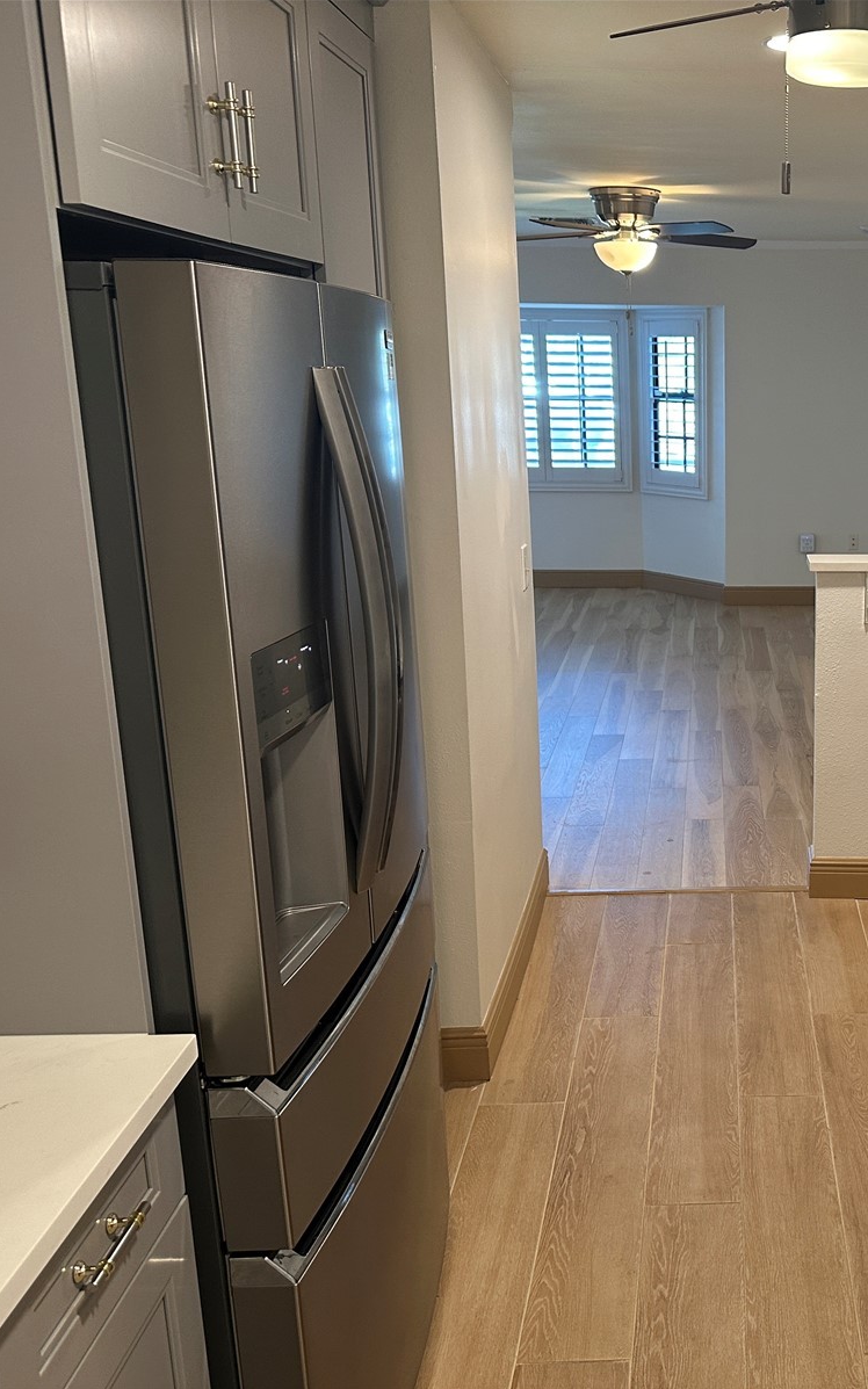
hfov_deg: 35.2
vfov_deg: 56.7
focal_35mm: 34
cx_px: 776
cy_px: 695
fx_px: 1287
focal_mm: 6.86
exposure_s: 1/60
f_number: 1.78
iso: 200
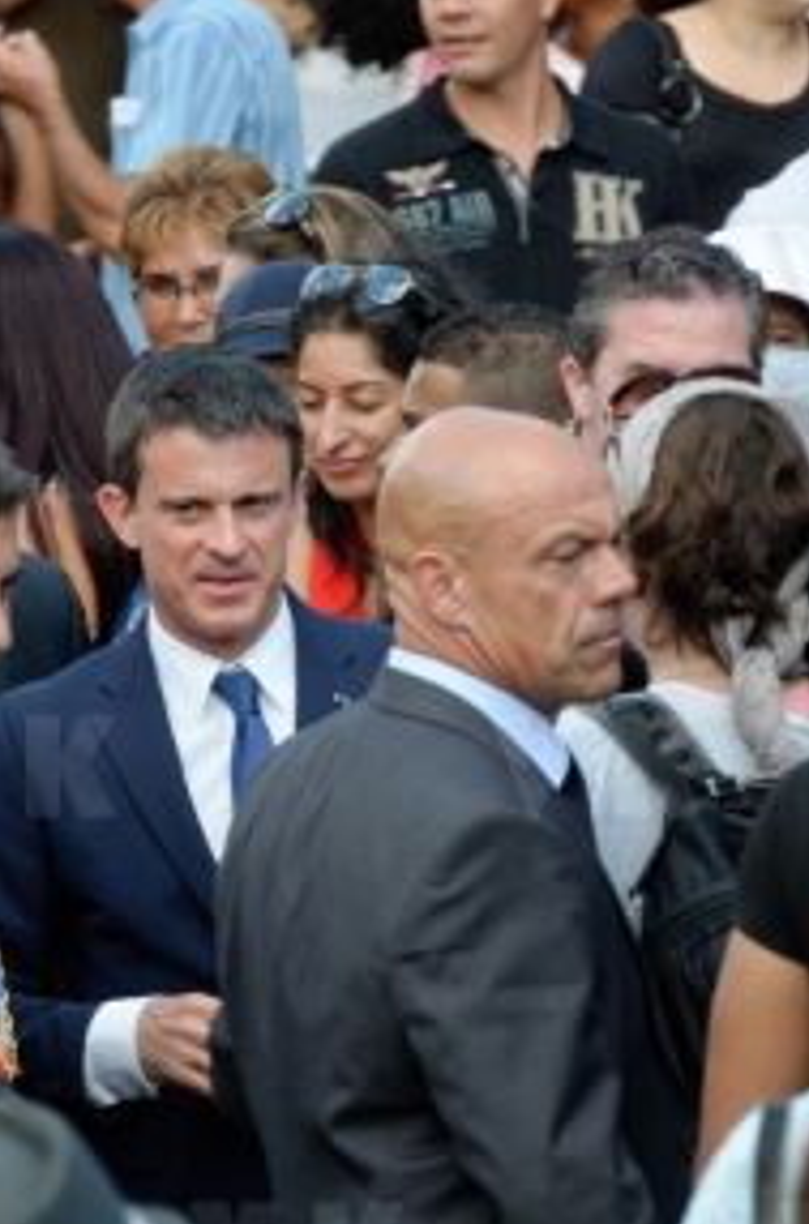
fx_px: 21364
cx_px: 293
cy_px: 865
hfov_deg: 2.2
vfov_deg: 3.3
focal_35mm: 630
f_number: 5.6
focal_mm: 200
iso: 250
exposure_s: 1/200
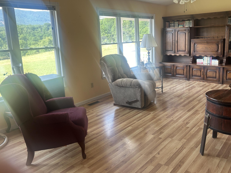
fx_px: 207
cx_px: 130
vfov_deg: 45.4
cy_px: 76
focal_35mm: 31
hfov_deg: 58.2
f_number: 1.5
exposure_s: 1/121
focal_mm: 5.7
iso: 64
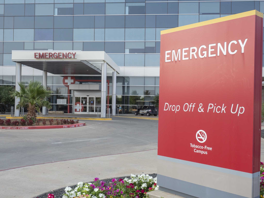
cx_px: 132
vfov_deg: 37.7
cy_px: 99
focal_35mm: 38
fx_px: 290
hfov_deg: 49.0
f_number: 5.6
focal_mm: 19
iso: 200
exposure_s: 1/320
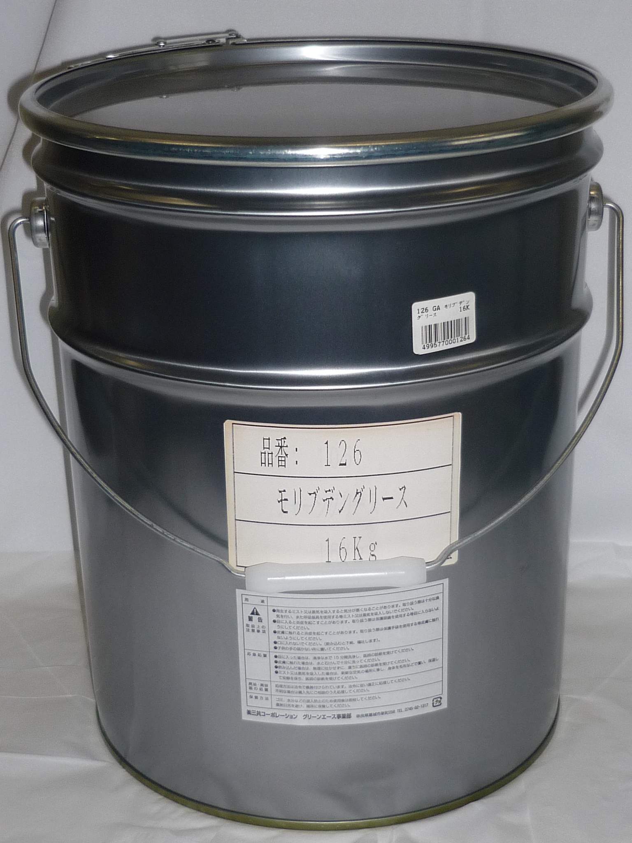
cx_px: 316
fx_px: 1607
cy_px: 422
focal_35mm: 66
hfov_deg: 22.3
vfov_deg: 29.4
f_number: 3
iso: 100
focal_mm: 6.8
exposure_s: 1/30
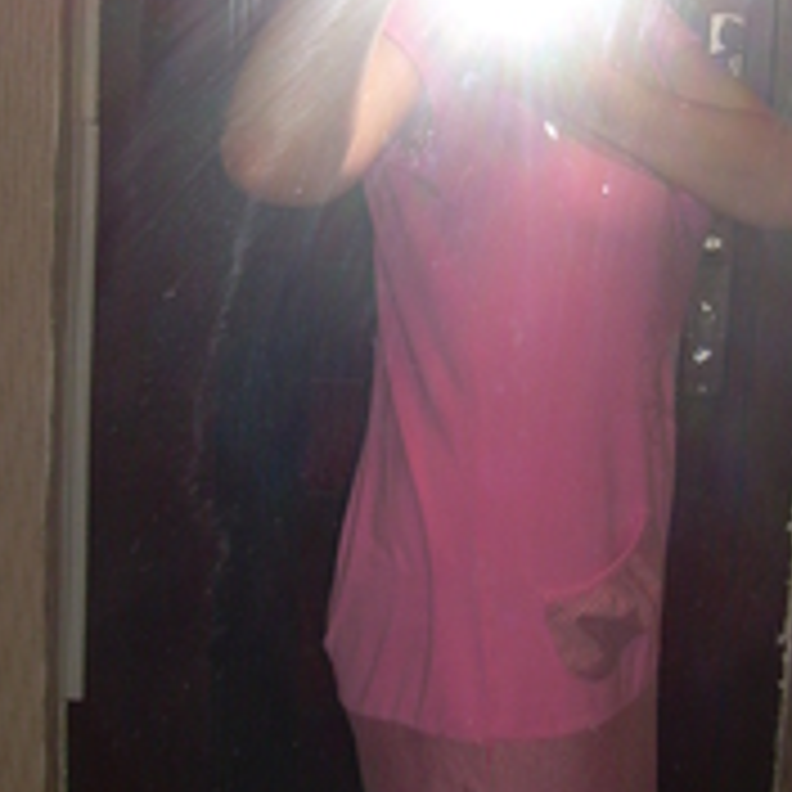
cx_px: 562
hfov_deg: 20.1
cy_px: 374
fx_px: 2226
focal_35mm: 86
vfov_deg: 20.2
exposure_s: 1/60
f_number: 2.8
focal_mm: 6.3
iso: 50
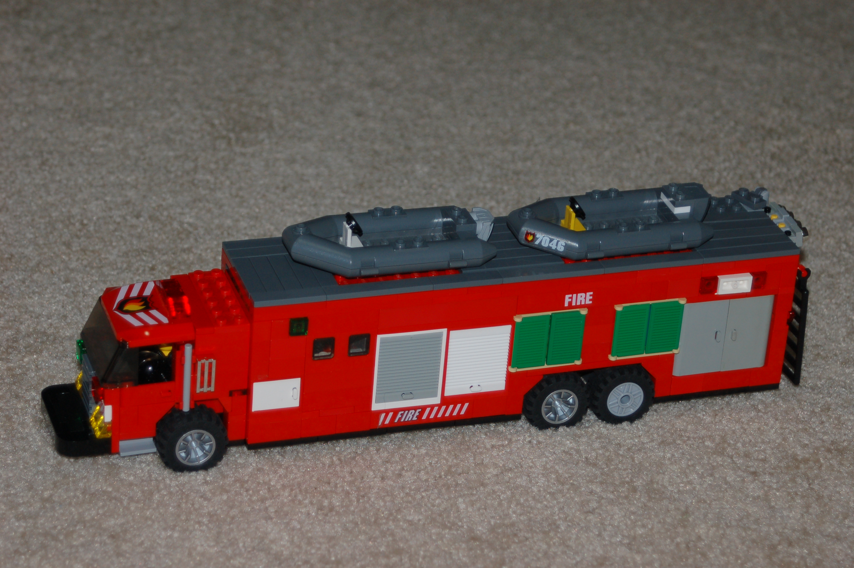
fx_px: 2489
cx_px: 427
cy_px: 284
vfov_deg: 13.0
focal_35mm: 105
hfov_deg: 19.5
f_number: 5.6
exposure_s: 1/60
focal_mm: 70
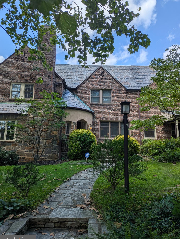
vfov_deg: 67.3
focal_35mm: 26
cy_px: 119
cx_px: 91
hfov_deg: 53.1
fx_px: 180
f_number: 1.85
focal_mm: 6.81
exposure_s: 1/2058
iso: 42
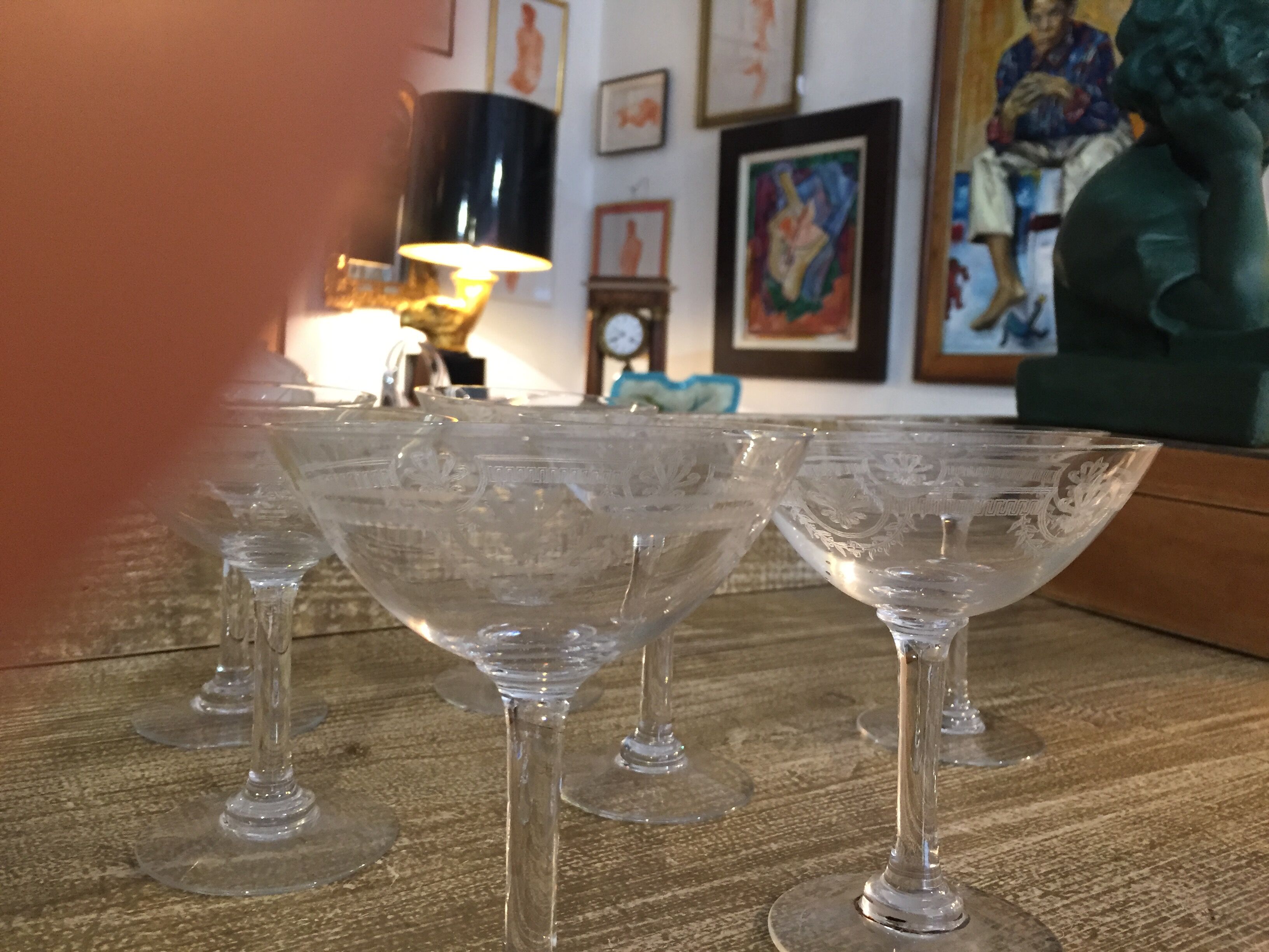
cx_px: 634
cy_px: 476
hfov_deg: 61.7
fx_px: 1063
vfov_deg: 48.2
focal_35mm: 29
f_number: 2.2
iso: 250
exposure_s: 1/33
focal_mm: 4.15
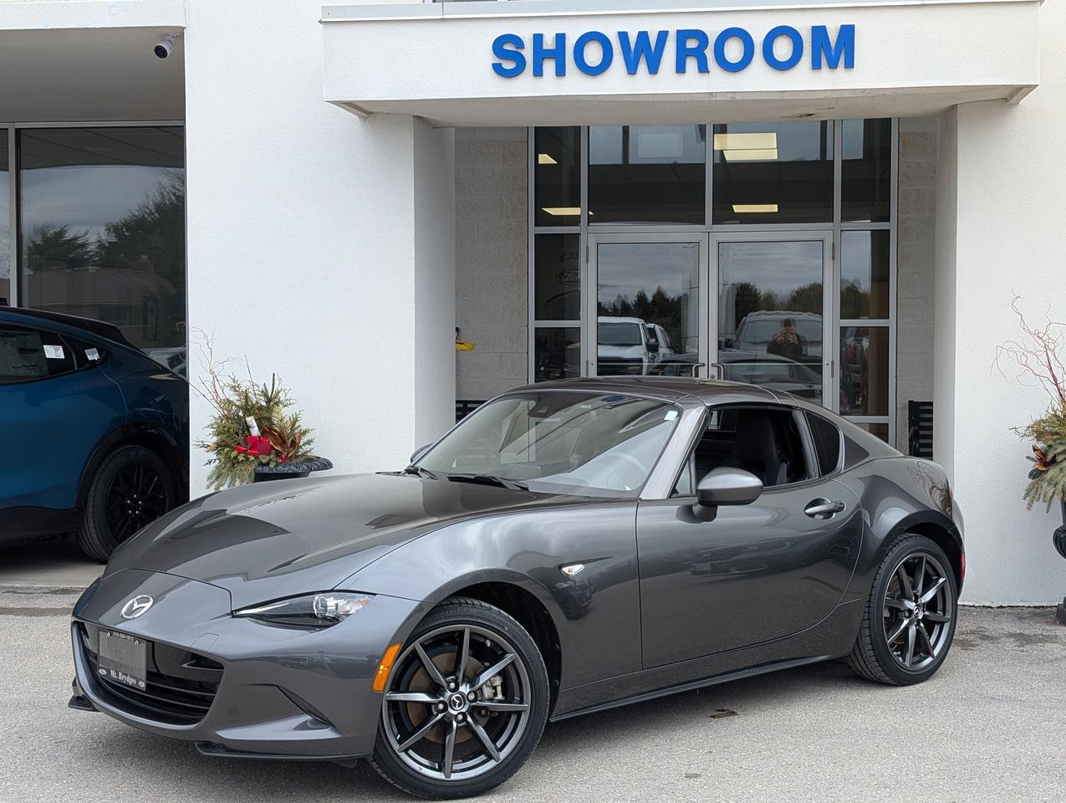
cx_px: 533
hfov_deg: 38.9
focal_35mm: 49
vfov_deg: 29.7
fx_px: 1511
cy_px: 402
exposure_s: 1/318
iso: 21
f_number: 1.68
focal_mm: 6.9
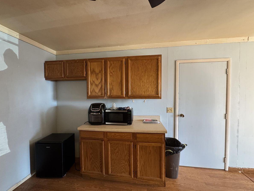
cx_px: 122
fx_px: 117
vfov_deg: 78.1
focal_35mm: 16
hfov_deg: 94.4
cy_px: 97
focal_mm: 2.22
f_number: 2.2
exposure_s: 1/60
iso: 320
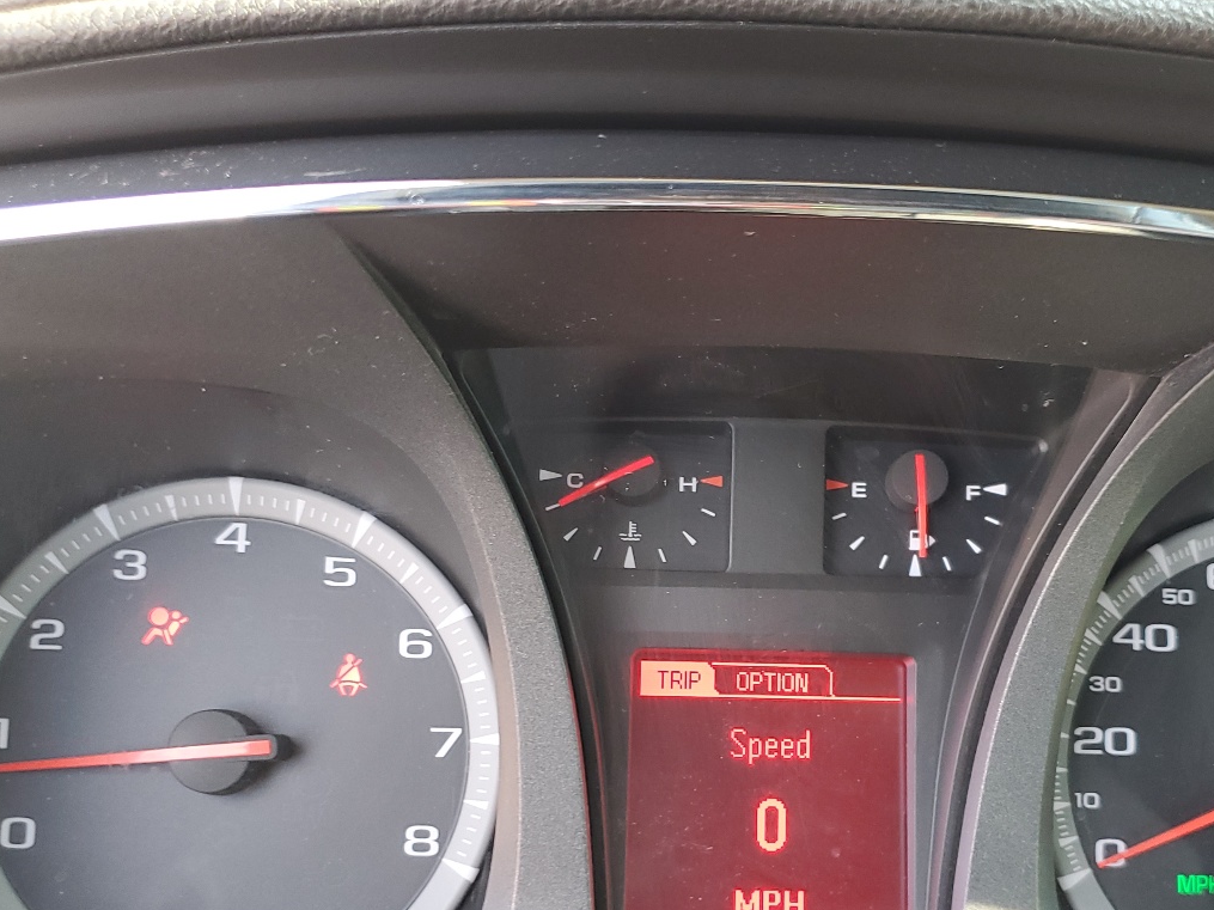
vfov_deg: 34.4
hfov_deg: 45.6
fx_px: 1438
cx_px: 721
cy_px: 674
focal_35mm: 41
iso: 67
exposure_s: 1/60.2
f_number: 1.5
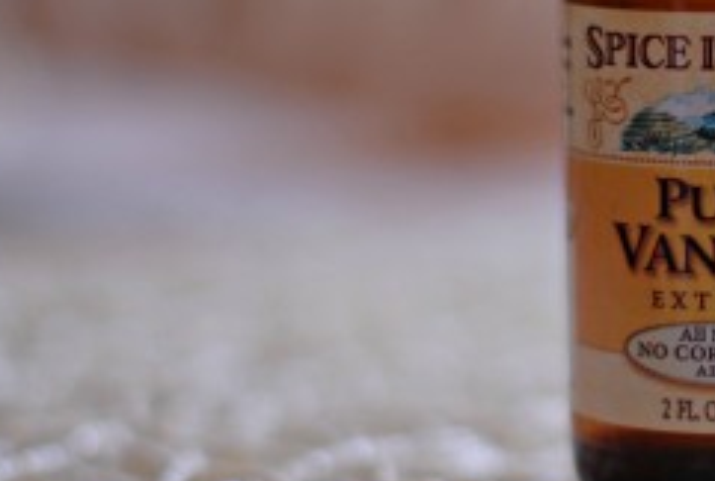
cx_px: 767
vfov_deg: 7.7
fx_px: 3584
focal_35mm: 180
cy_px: 145
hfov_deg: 11.2
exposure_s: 1/125
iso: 100
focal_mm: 50
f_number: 1.4
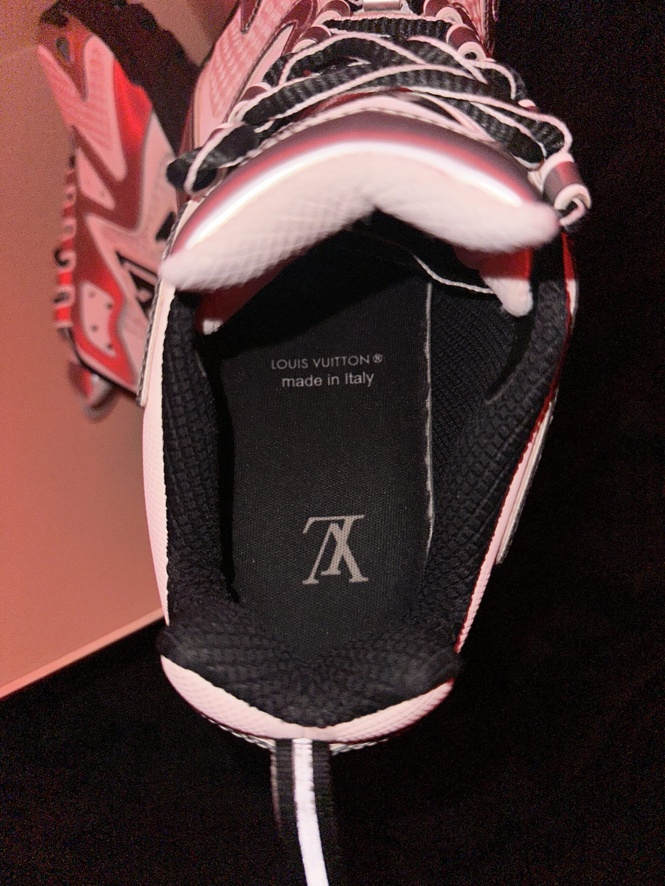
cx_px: 332
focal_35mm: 24
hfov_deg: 56.8
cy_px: 443
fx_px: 615
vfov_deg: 71.6
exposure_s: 1/4
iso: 50
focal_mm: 6.86
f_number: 1.78
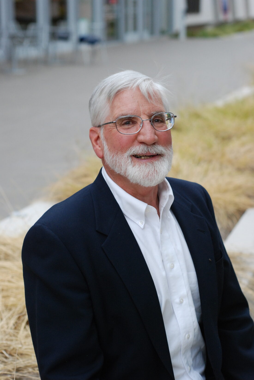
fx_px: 791
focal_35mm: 75
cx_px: 127
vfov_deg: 27.0
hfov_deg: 18.2
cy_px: 190
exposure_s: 1/500
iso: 640
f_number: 3.5
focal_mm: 50
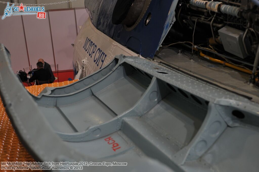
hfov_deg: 46.5
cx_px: 130
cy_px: 86
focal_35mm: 42
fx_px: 302
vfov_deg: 31.8
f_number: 2.8
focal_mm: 28
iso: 400
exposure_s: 1/160
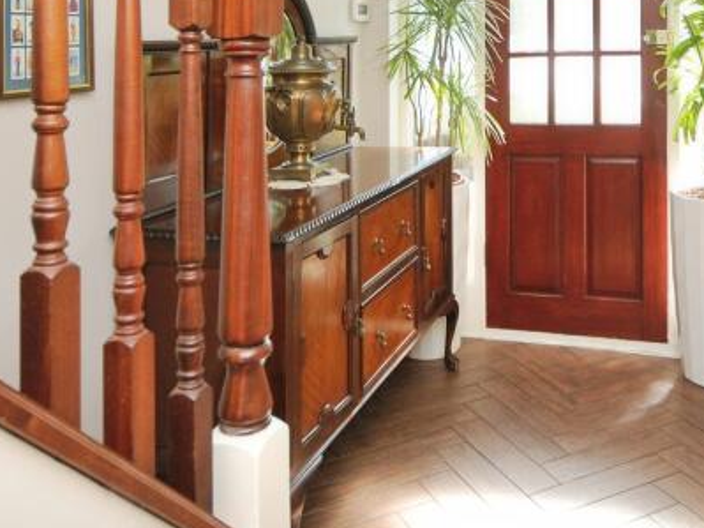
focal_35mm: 37
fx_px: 752
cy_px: 13
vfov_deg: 35.4
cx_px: 446
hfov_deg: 49.6
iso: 400
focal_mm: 10
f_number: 5.6
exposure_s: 1/60
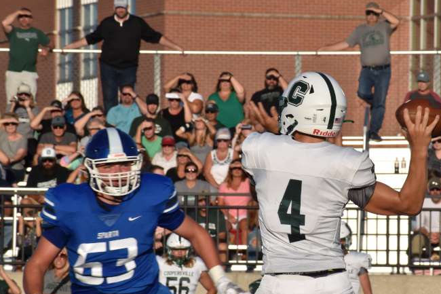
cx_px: 283
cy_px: 176
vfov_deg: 2.9
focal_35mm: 471
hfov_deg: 4.4
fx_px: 5768
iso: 400
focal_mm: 240
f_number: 20
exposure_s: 1/400
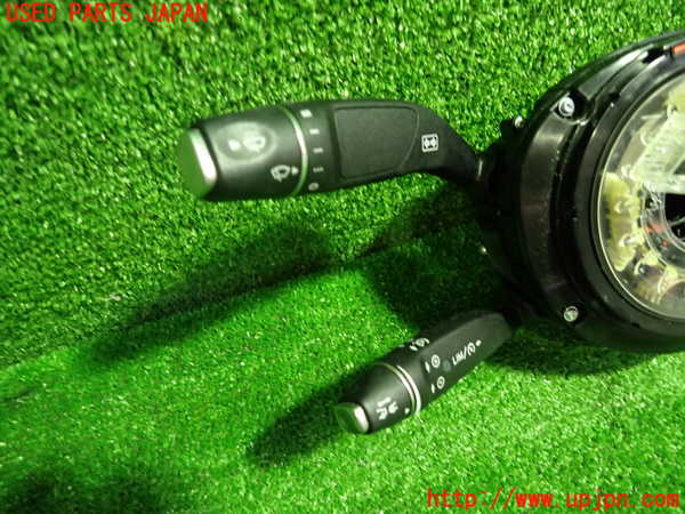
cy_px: 257
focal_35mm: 25
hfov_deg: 69.4
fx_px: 495
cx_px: 342
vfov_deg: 54.9
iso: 500
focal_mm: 4.5
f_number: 2
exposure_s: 1/30
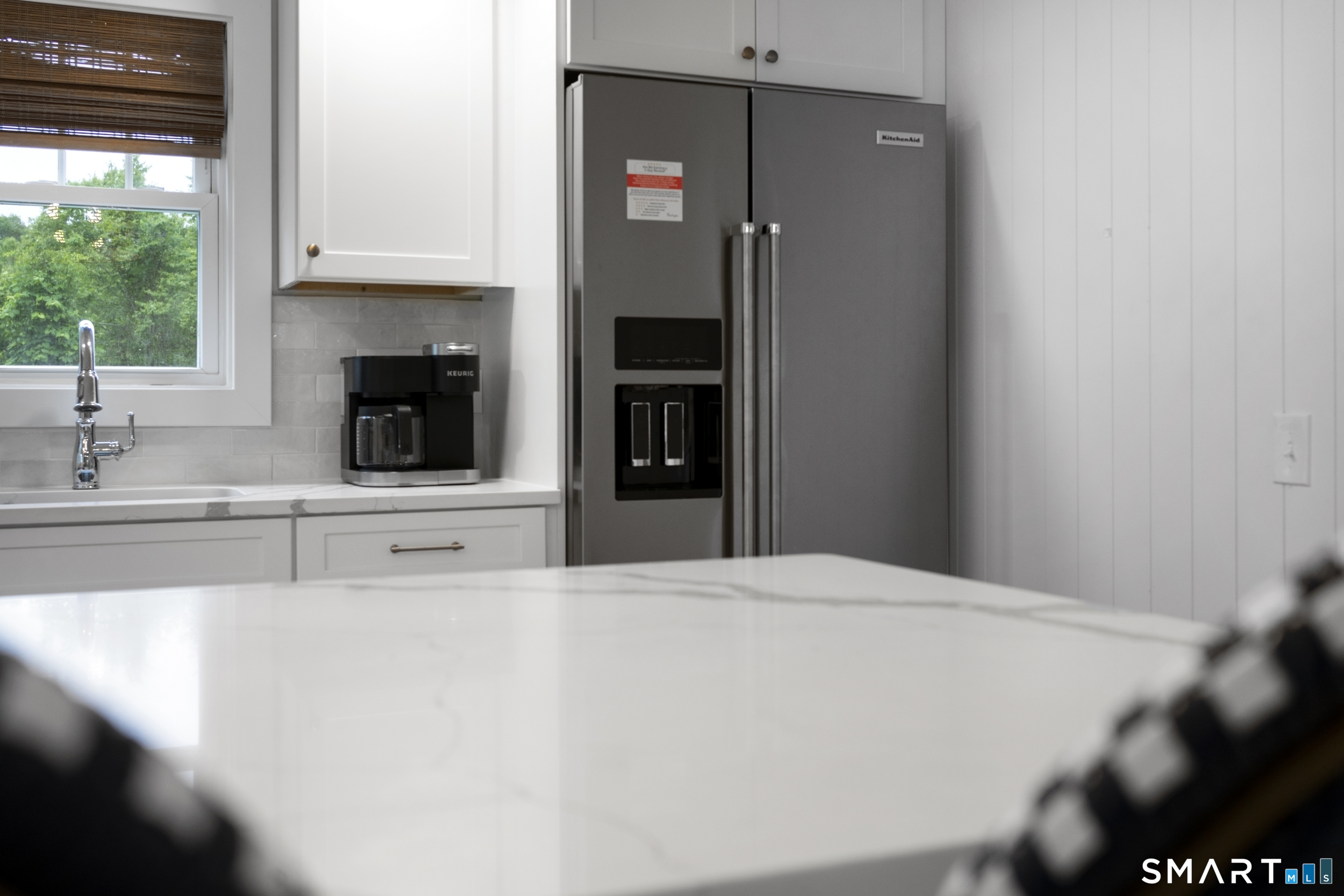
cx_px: 672
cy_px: 448
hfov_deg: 54.4
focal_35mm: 35
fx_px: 1307
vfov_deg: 37.9
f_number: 5.6
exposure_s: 1/40
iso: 640
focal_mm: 35
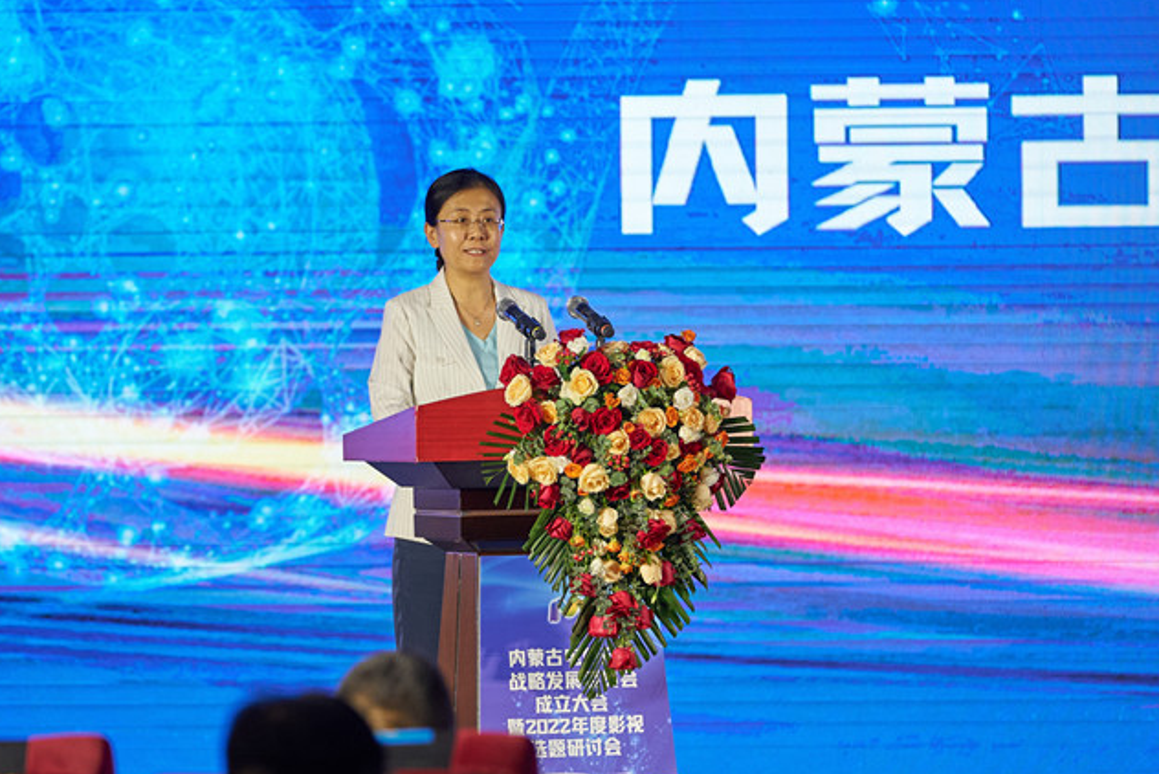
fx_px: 5830
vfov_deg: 7.6
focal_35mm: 181
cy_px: 433
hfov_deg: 11.3
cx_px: 442
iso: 1600
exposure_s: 1/500
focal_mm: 143
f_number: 2.8
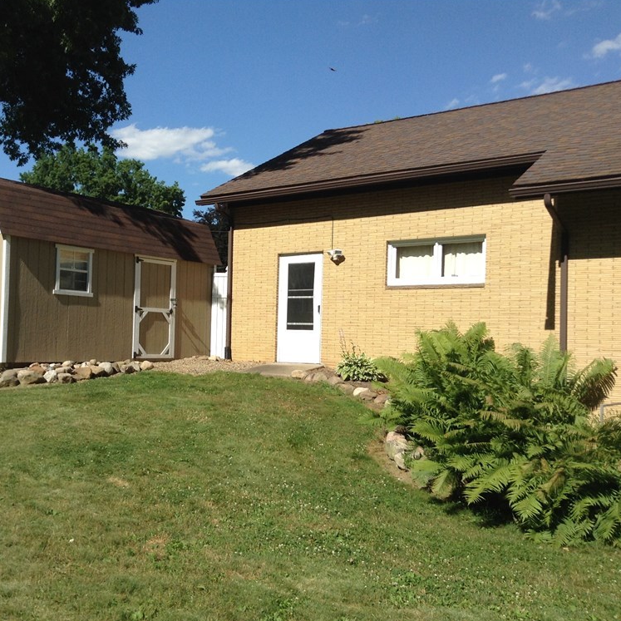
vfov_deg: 41.9
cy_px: 313
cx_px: 213
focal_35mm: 40
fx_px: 812
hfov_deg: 41.4
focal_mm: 3.3
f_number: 2.4
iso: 25
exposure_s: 1/1348
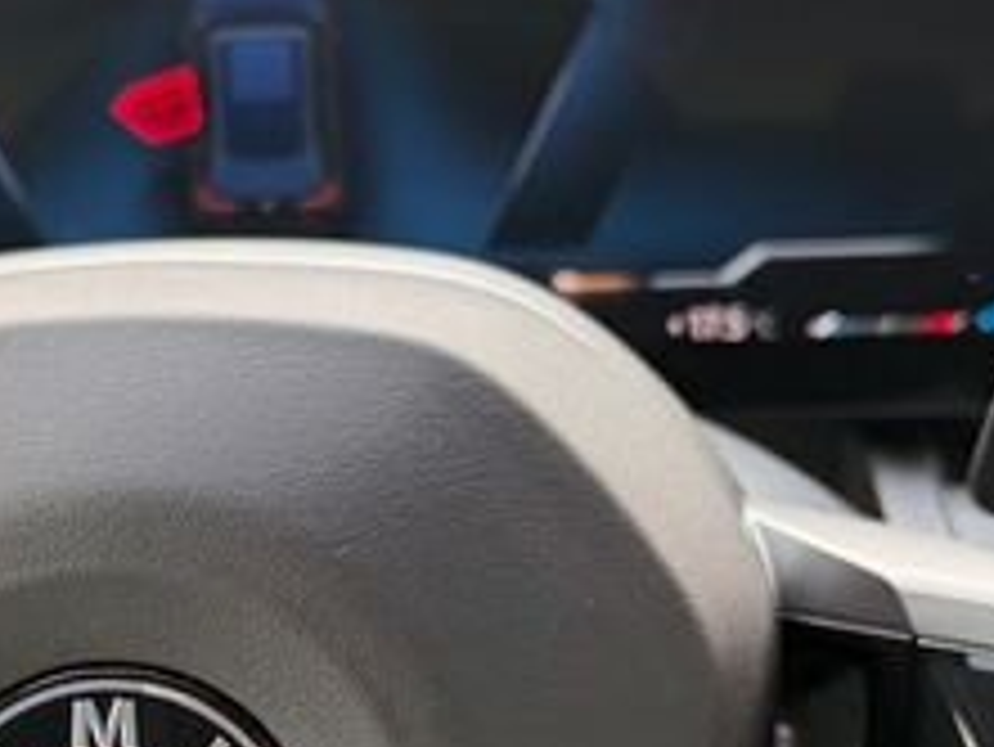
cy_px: 706
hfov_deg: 17.7
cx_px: 306
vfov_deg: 13.2
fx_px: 3189
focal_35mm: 111
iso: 100
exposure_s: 1/121
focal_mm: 6.76
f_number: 1.78
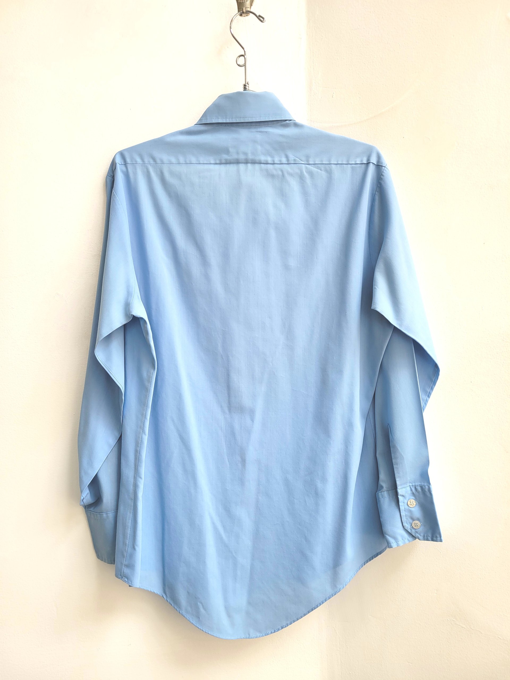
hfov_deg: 53.1
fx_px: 511
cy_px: 340
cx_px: 255
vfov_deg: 67.3
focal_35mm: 26
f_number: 1.8
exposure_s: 1/123
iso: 40
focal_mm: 5.4
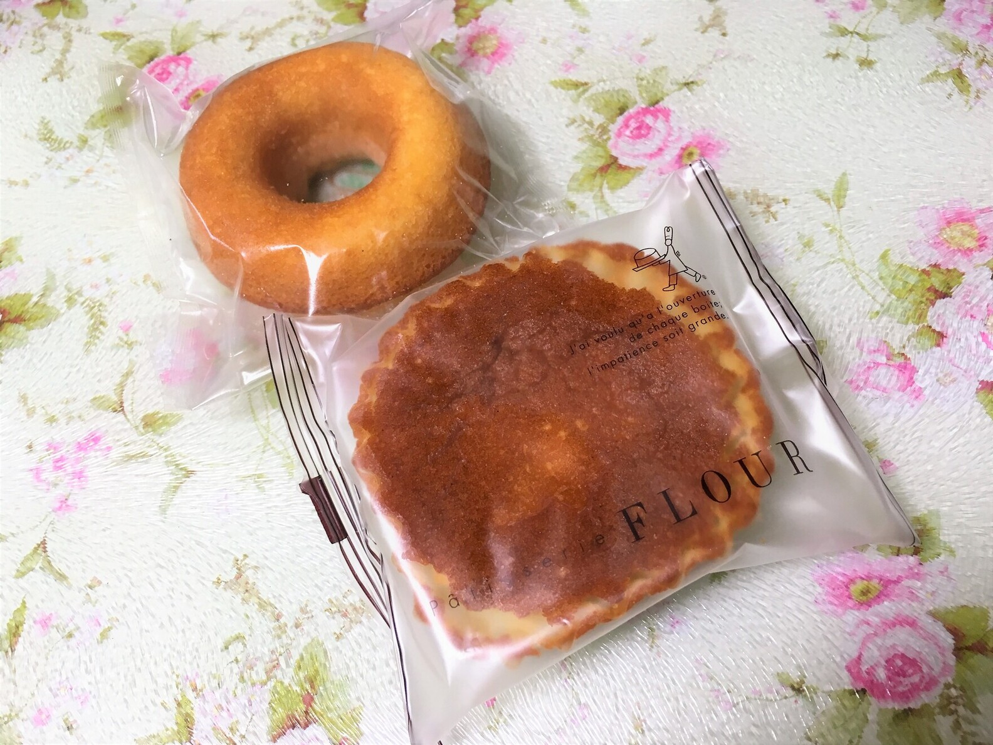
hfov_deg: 61.7
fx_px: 832
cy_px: 372
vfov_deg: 48.2
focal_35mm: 29
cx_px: 496
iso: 64
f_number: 2.2
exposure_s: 1/30
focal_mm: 4.15
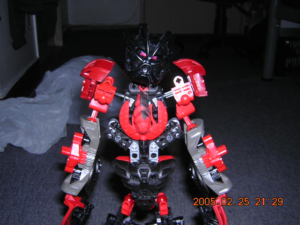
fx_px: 312
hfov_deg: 51.4
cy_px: 112
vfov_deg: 39.7
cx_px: 150
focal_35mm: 36
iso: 100
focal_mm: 4.7
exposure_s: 1/60.1
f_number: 5.2
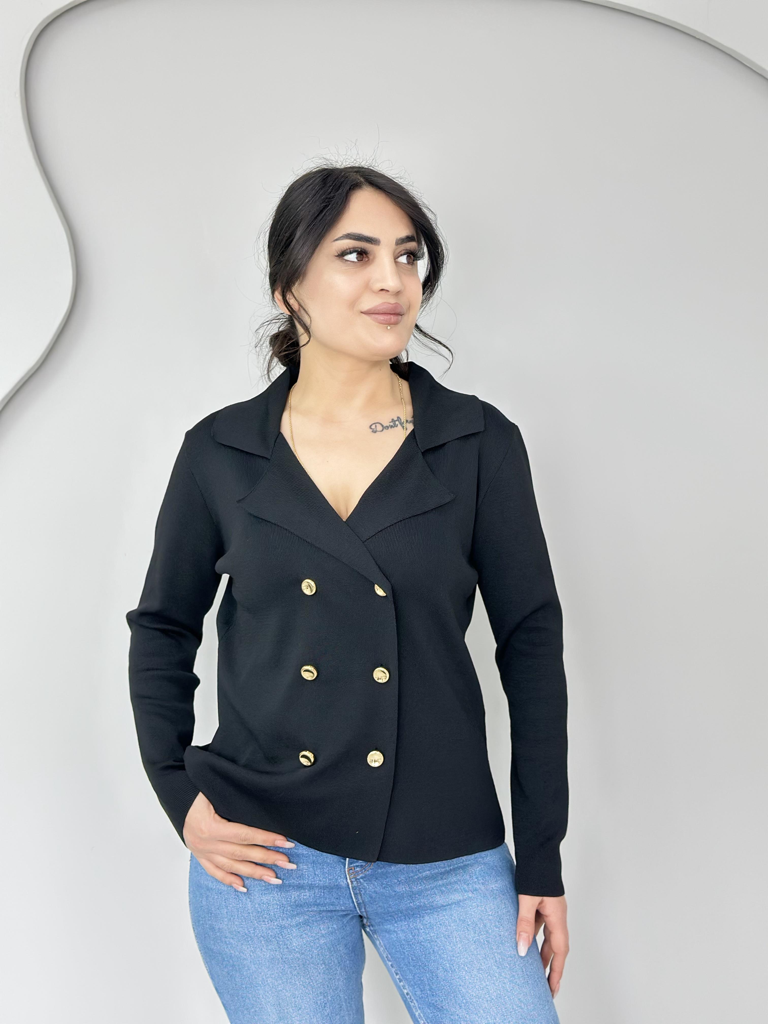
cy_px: 512
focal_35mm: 48
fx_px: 1420
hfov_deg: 30.3
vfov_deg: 39.7
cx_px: 384
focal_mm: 6.86
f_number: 1.78
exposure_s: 1/100
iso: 100
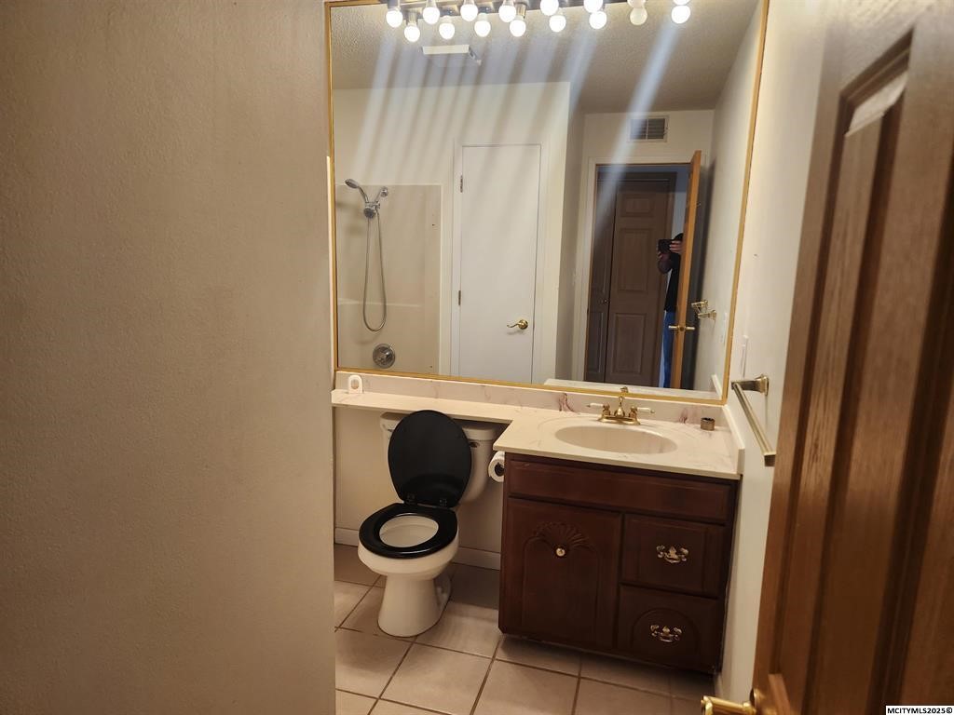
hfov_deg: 73.9
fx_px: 634
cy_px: 358
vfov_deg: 58.9
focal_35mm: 23
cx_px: 477
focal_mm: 5.4
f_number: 1.8
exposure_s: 1/180
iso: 200
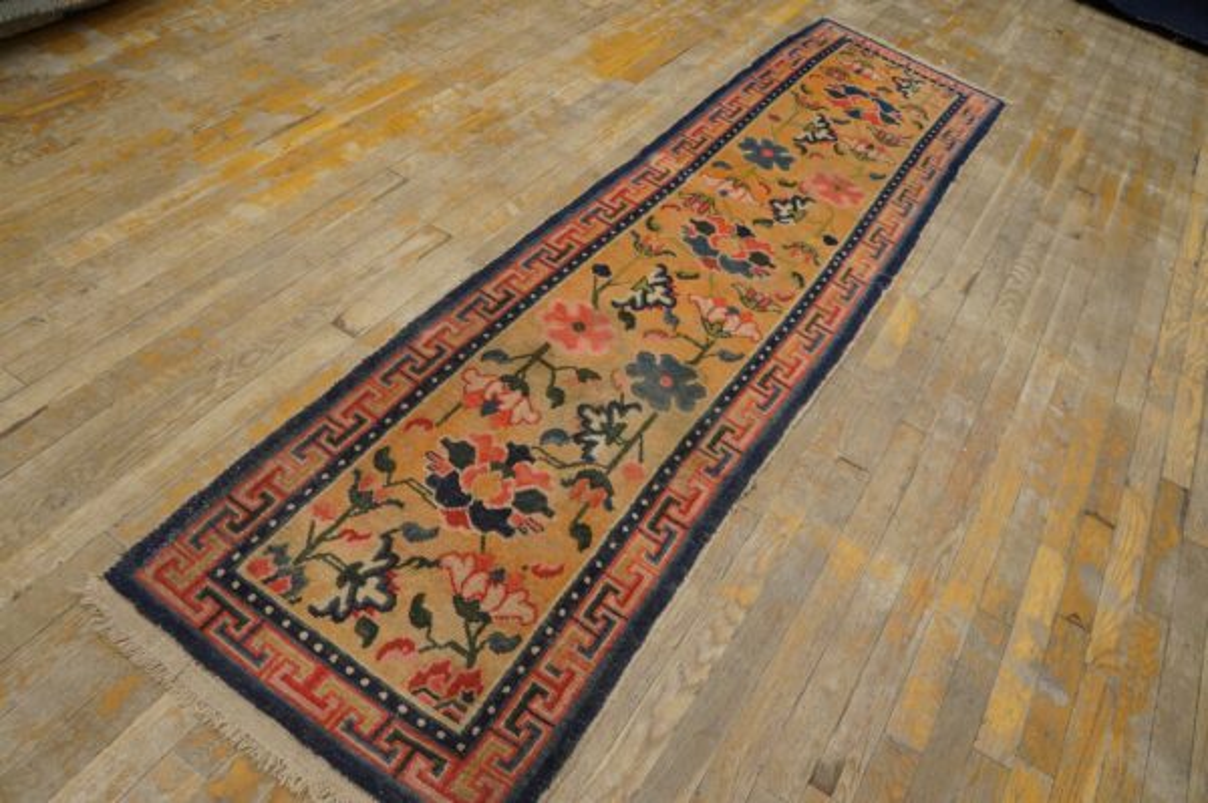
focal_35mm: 28
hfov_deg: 64.6
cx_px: 604
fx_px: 956
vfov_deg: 45.6
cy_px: 402
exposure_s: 1/60
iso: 640
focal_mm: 19
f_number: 4
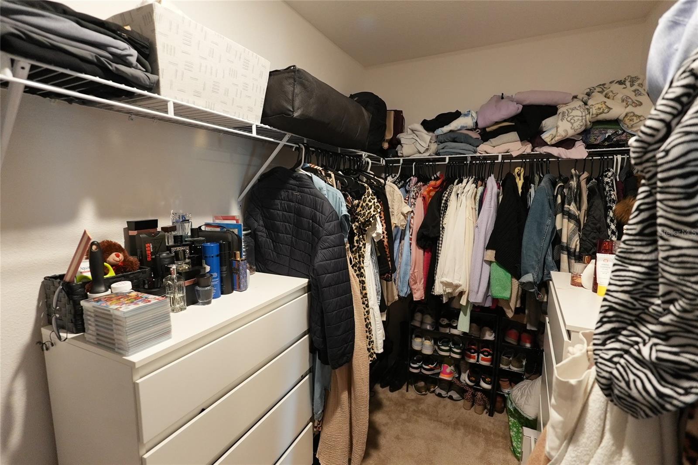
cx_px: 349
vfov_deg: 73.8
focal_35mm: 16
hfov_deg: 96.7
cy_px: 232
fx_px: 310
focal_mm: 11
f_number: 2
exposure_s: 1/160
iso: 1600
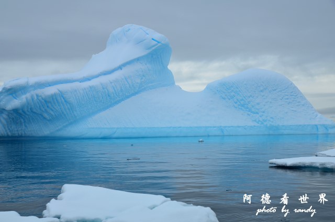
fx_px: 585
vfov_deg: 21.5
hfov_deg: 32.0
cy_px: 111
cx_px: 168
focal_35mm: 63
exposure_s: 1/200
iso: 100
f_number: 8
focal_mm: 42
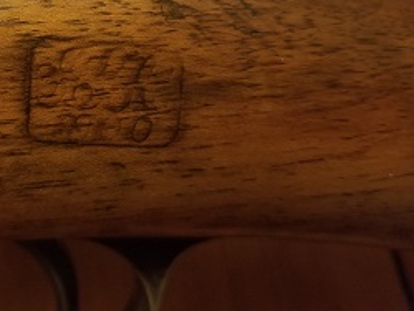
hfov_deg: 42.9
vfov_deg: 33.7
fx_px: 503
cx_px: 89
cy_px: 75
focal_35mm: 42
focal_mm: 4.25
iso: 500
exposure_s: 1/10
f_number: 1.7
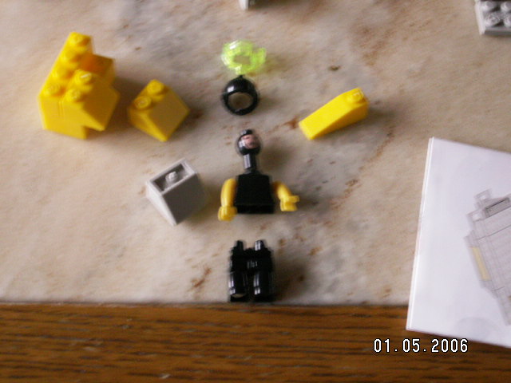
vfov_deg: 23.7
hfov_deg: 31.2
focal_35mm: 62
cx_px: 256
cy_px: 192
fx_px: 915
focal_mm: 10.28
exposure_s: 1/4
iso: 160
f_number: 3.2
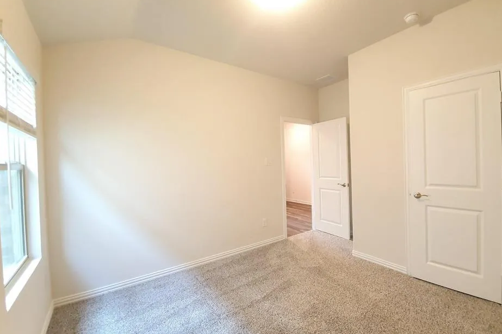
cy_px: 166
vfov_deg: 77.3
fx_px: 209
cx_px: 265
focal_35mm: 15
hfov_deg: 100.3
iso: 320
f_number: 2.2
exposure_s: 1/30
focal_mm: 1.8
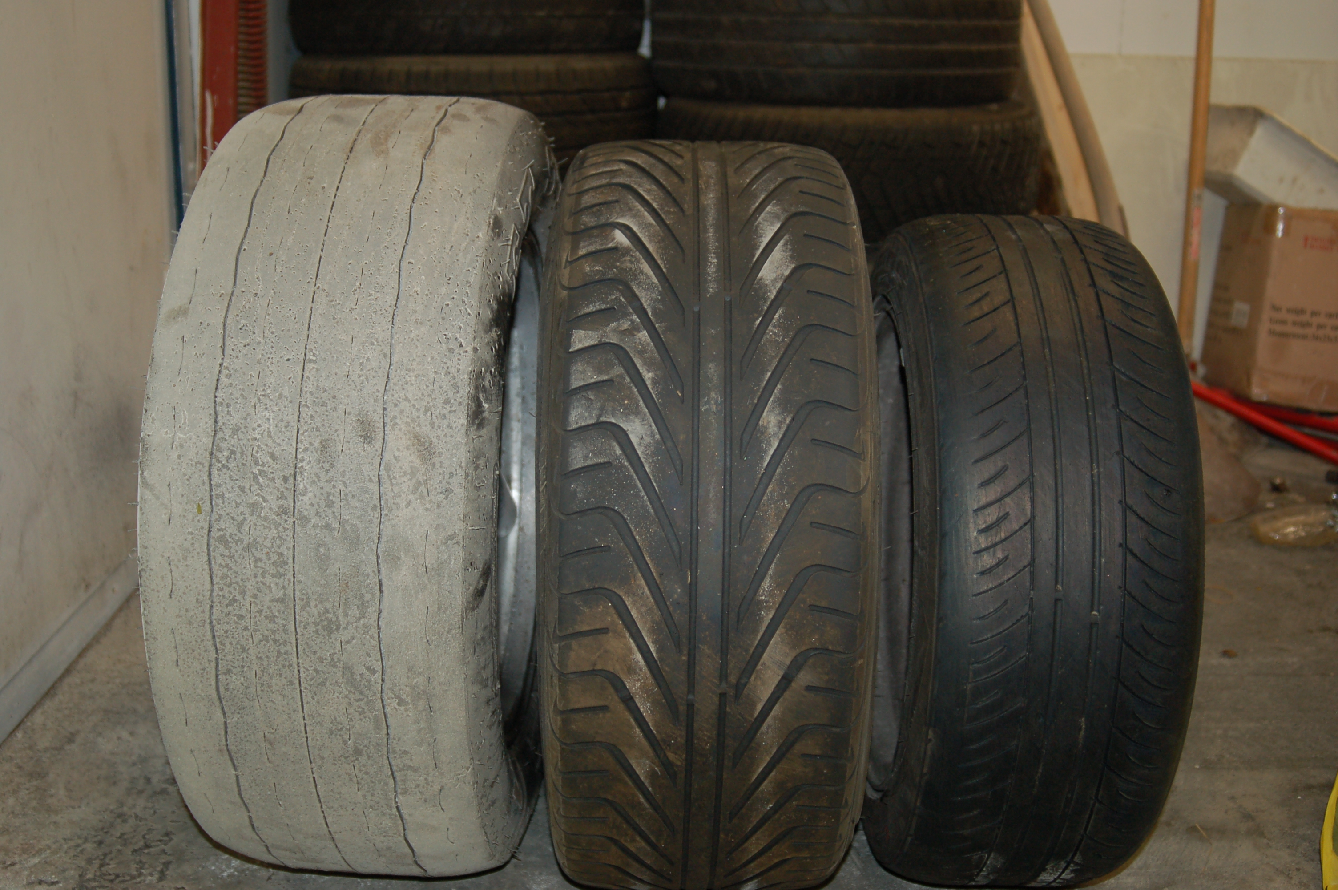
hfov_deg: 46.4
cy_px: 445
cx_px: 669
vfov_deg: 31.8
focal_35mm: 42
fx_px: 1560
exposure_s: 1/60
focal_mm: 28
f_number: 3.3
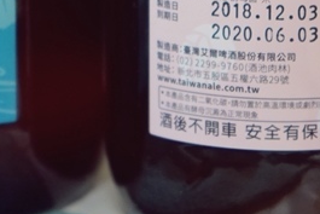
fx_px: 1850
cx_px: 289
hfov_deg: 9.8
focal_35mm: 208
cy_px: -68
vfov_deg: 6.6
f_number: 5.6
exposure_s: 1/80
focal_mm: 69
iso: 1250
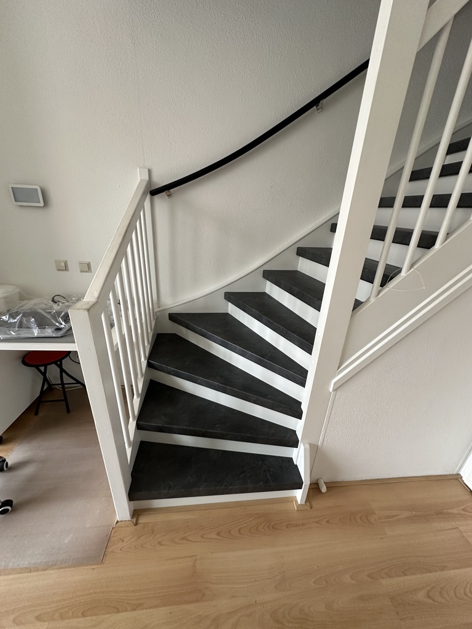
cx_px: 236
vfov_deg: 102.1
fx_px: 255
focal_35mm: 14
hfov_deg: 85.7
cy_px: 314
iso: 200
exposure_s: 1/50
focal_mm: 2.22
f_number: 2.2
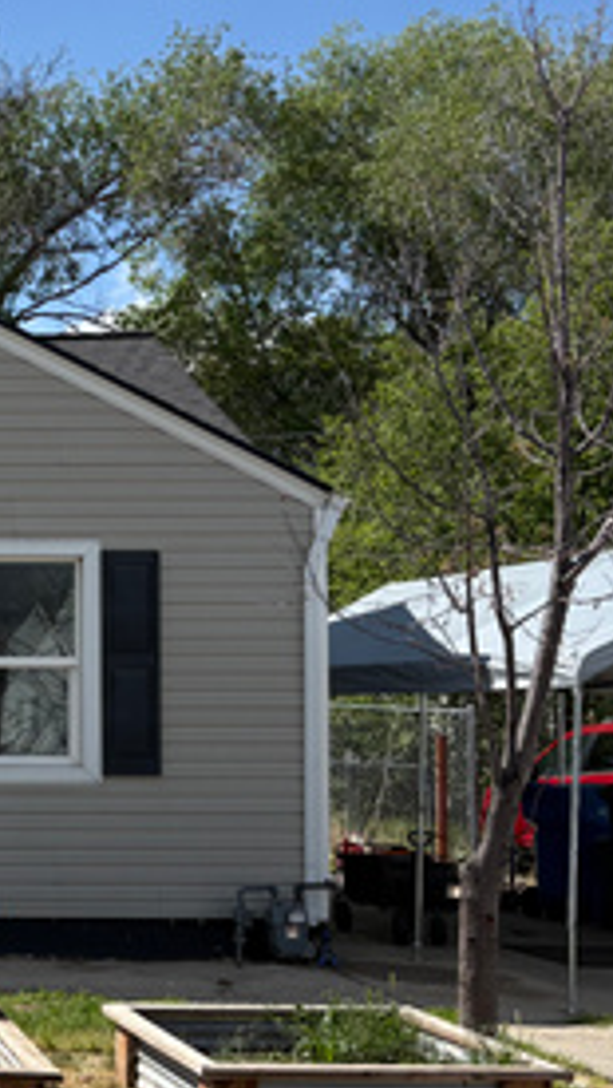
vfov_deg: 31.8
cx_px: -392
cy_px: 665
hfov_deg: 16.2
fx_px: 1904
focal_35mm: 66
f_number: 1.6
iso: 50
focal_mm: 5.96
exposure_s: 1/3831
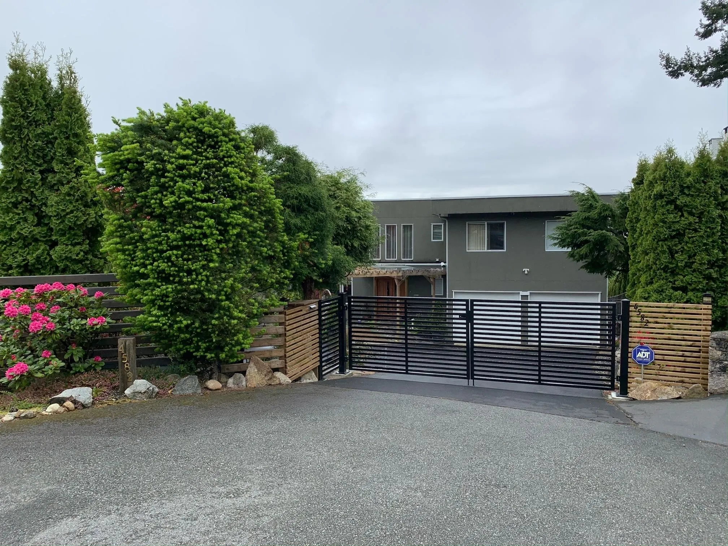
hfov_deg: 67.3
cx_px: 364
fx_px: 547
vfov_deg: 53.1
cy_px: 273
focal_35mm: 26
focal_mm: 4.25
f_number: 1.8
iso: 25
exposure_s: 1/1149
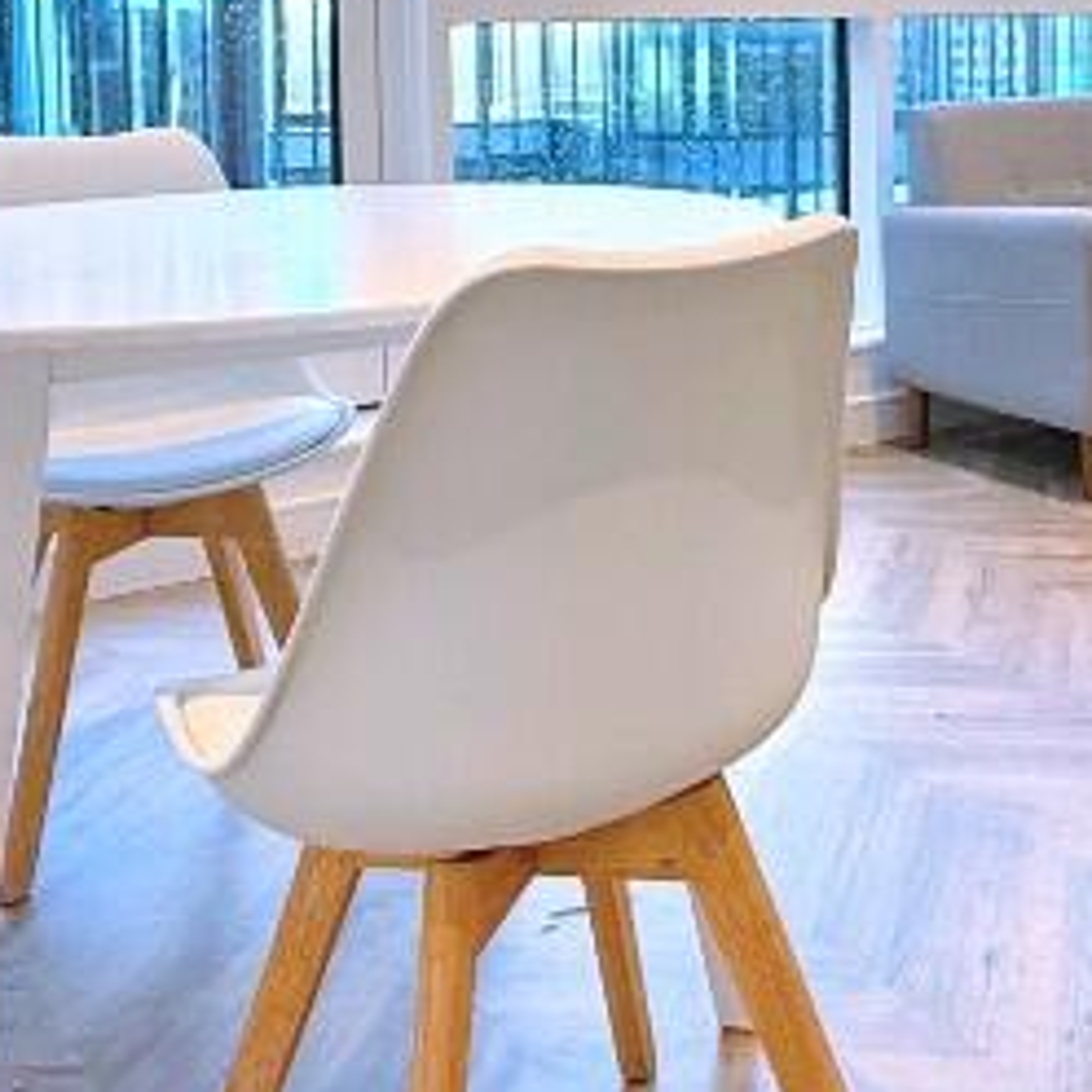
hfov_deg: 32.2
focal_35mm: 51
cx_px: 929
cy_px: 75
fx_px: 1820
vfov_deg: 31.6
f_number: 2.2
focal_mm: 2.22
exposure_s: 1/100
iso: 200
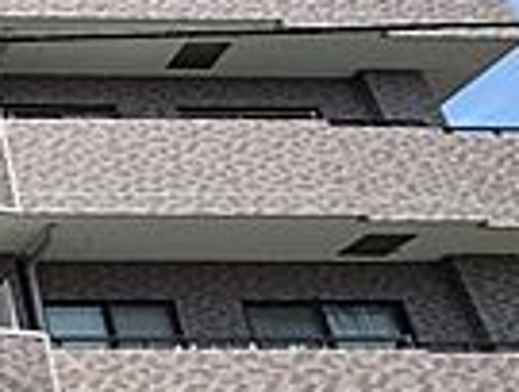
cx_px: -281
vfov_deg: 23.4
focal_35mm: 62
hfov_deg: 23.9
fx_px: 932
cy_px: 85
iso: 50
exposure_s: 1/1637
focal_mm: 2.22
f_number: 2.2
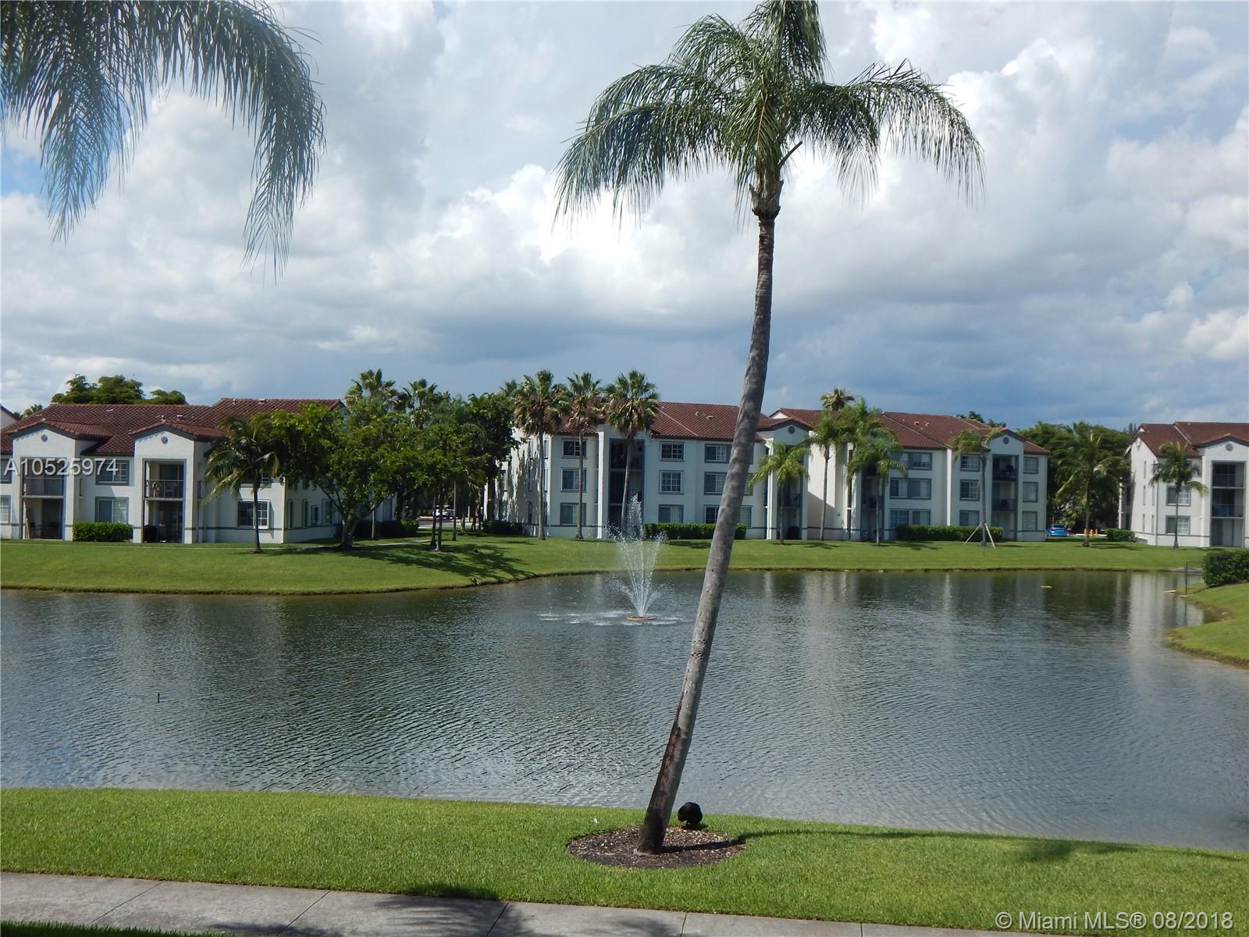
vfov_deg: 37.7
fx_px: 1371
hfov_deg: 49.0
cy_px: 468
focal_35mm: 38
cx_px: 624
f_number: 6.9
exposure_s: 1/640
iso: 125
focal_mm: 6.8
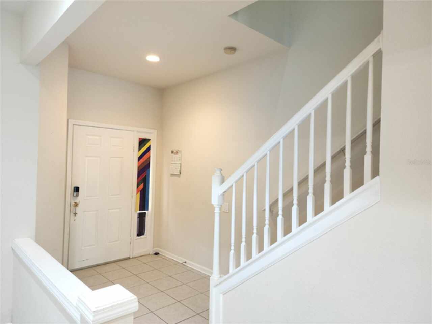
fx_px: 287
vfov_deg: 58.9
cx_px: 216
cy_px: 162
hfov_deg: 73.9
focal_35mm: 23
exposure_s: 1/60
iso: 500
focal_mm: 6.4
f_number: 1.8
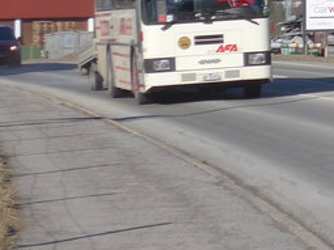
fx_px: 2816
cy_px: -123
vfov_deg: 5.0
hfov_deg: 6.5
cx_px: 773
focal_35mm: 292
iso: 80
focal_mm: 12.7
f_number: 3.7
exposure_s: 1/1300
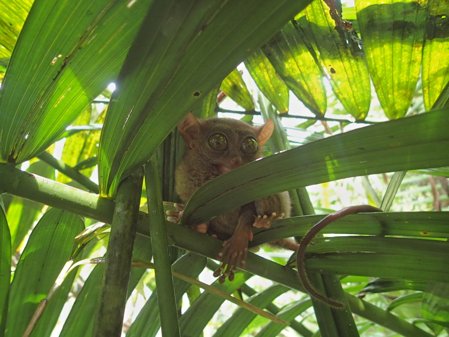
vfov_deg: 54.9
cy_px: 168
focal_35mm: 25
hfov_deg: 69.4
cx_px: 224
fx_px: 324
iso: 250
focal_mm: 4.5
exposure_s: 1/30
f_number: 2
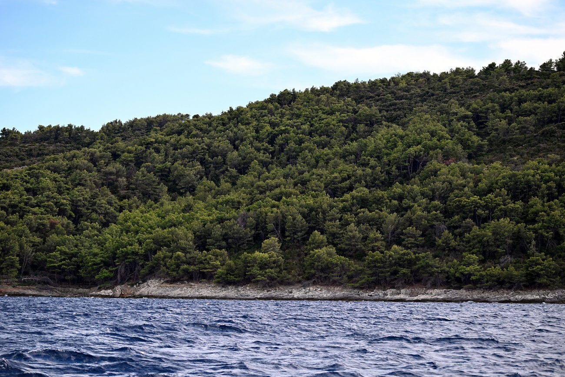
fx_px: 1758
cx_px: 282
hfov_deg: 18.3
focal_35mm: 112
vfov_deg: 12.2
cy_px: 188
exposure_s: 1/500
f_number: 5
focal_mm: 112
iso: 200
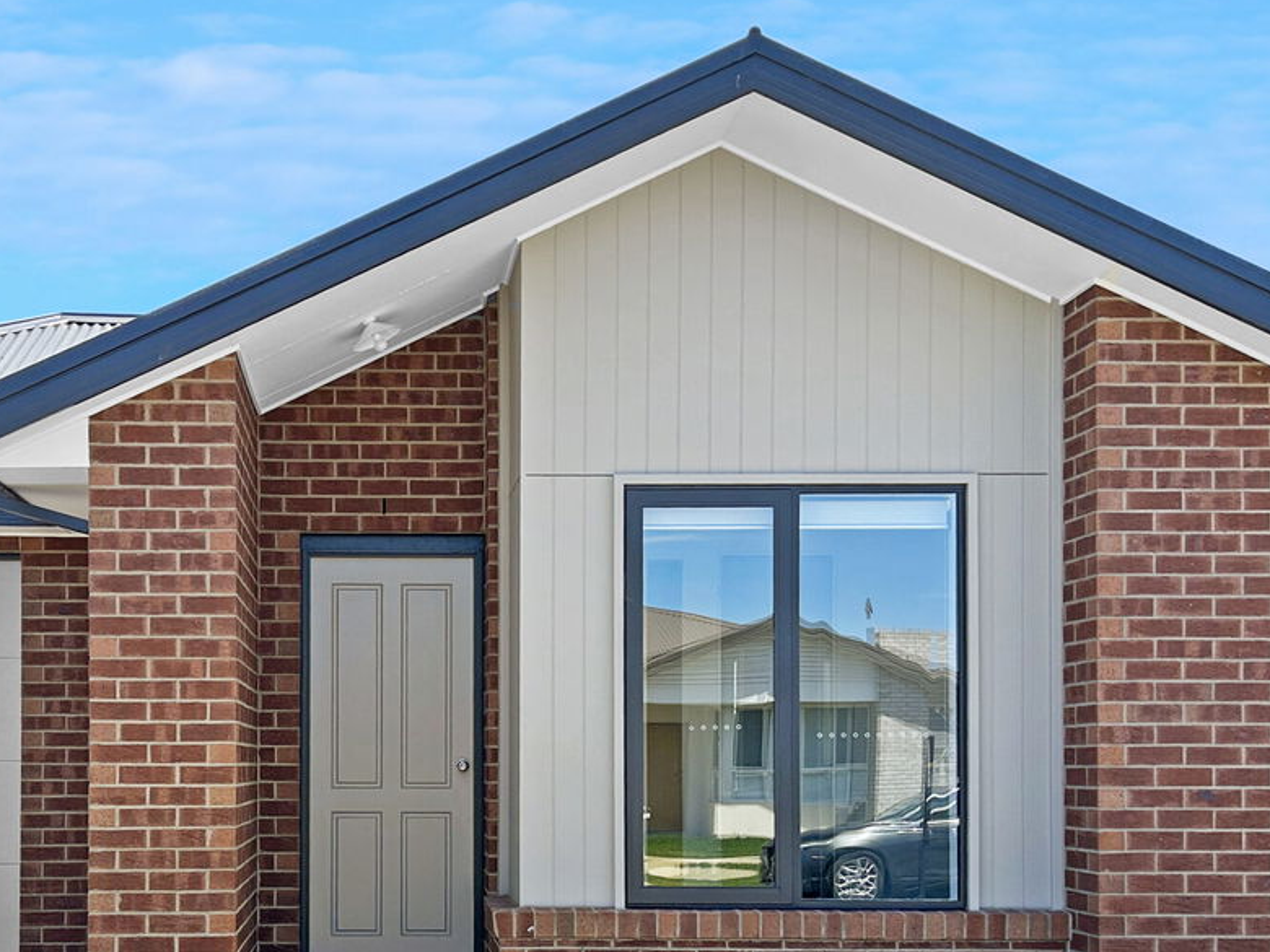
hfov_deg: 37.8
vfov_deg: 28.7
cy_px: 697
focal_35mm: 50
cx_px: 420
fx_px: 1834
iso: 50
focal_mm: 5.7
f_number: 1.5
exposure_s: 1/3077
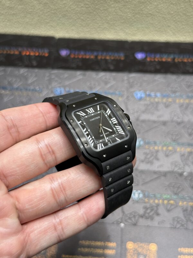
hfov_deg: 30.3
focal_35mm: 48
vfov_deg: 39.7
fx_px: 357
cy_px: 129
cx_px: 96
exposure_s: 1/100
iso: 80
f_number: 1.78
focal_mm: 6.76
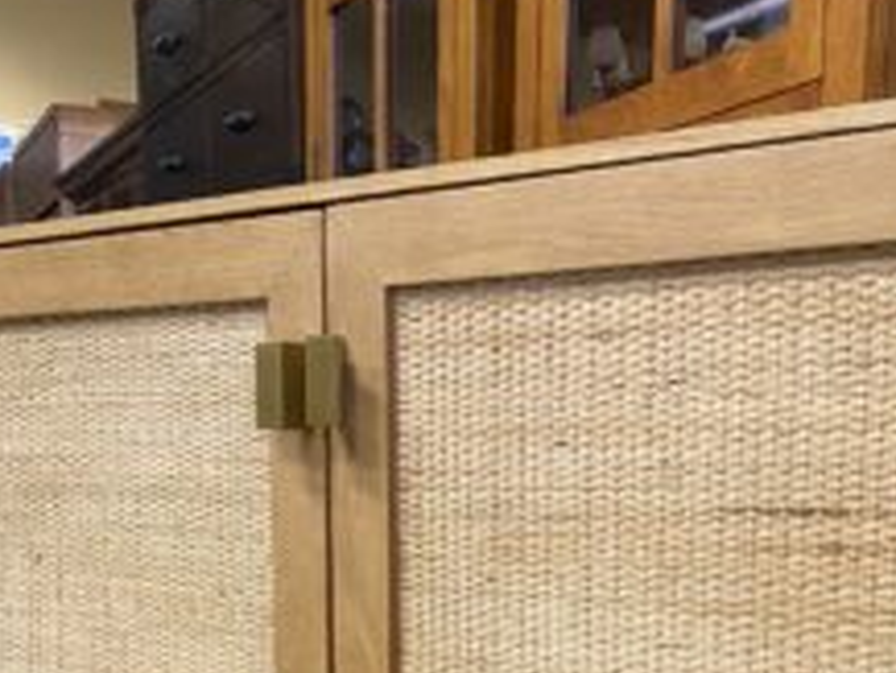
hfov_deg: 32.1
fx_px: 1554
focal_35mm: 60
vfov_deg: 23.2
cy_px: 712
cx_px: 529
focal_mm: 4.25
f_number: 1.8
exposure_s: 1/60
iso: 250
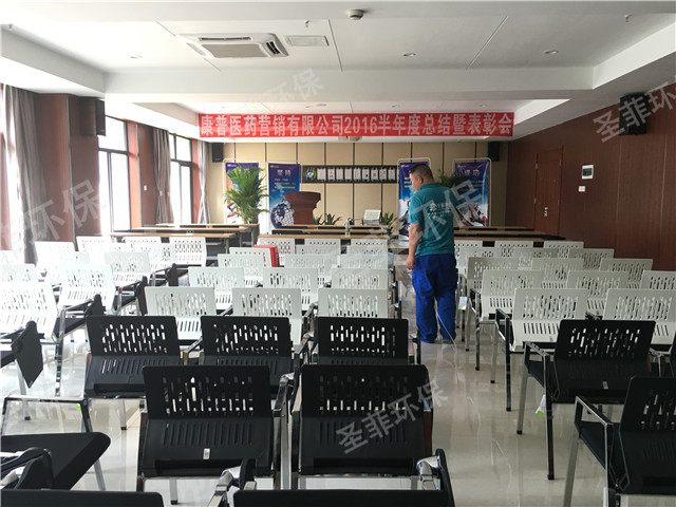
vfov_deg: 48.2
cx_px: 338
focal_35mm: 29
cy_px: 254
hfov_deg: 61.7
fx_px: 566
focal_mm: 4.15
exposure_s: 1/33
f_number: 2.2
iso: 50
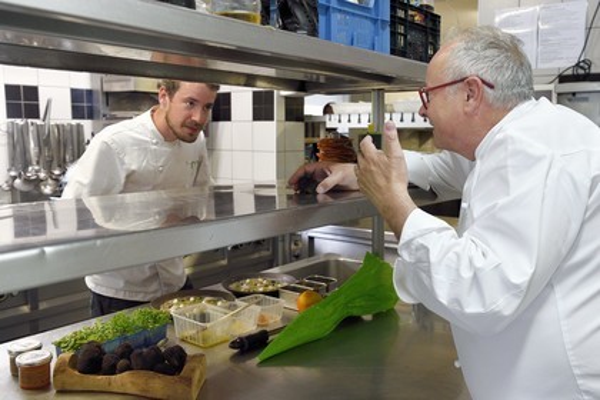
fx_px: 533
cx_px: 300
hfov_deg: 58.7
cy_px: 200
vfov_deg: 41.1
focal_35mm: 32
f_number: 6.3
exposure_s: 1/125
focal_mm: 32
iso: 1600
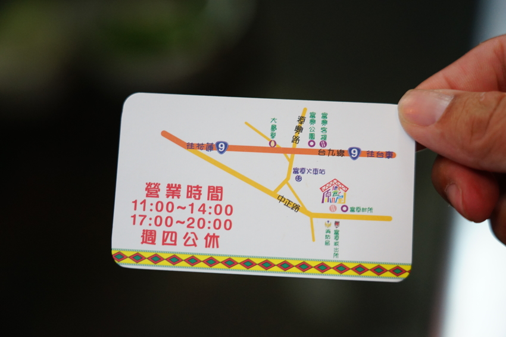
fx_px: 1026
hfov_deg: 27.7
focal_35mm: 73
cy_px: 168
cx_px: 253
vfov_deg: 18.7
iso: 2000
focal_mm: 73
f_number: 4
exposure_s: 1/80
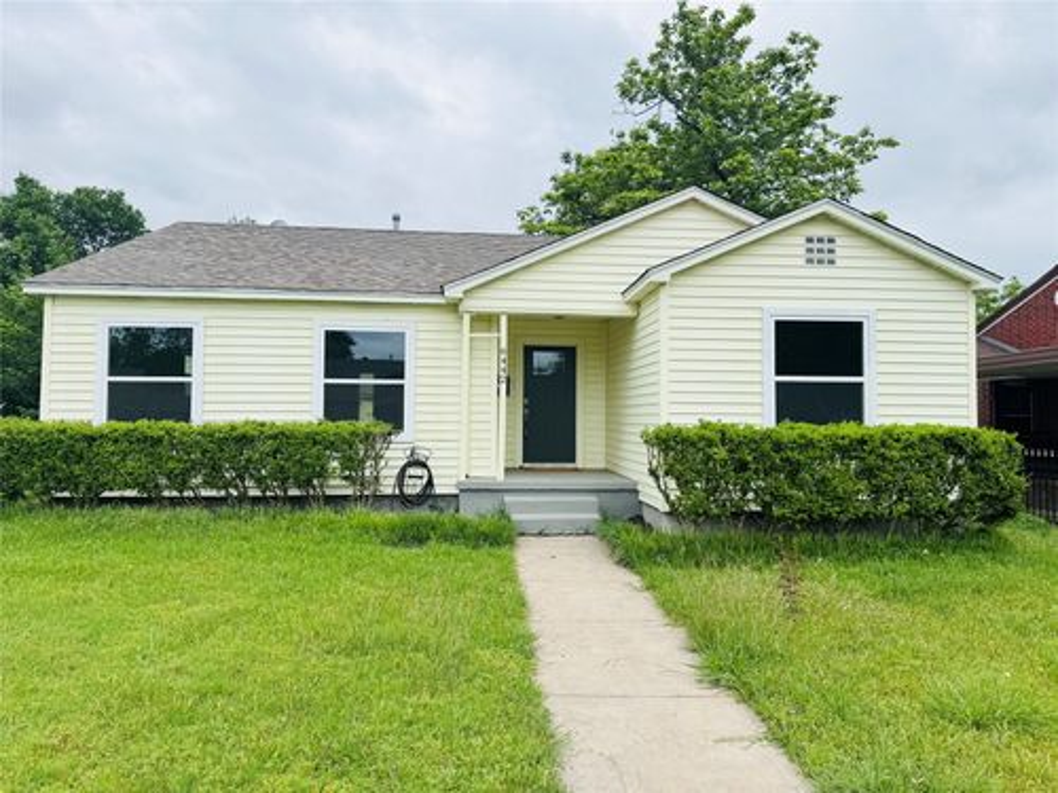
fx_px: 734
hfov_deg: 71.6
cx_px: 529
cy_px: 396
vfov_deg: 56.8
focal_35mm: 24
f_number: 1.78
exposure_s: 1/4608
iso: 80
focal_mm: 6.76
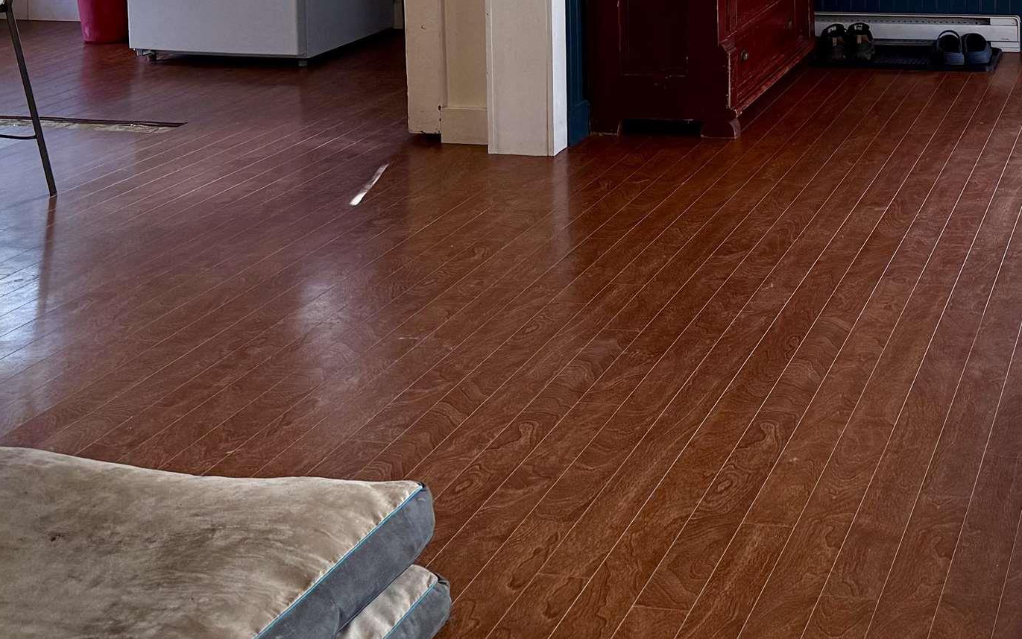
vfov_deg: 21.0
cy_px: -156
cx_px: 892
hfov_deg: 34.0
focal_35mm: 57
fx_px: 1588
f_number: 1.78
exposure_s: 1/171
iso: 200
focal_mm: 6.76
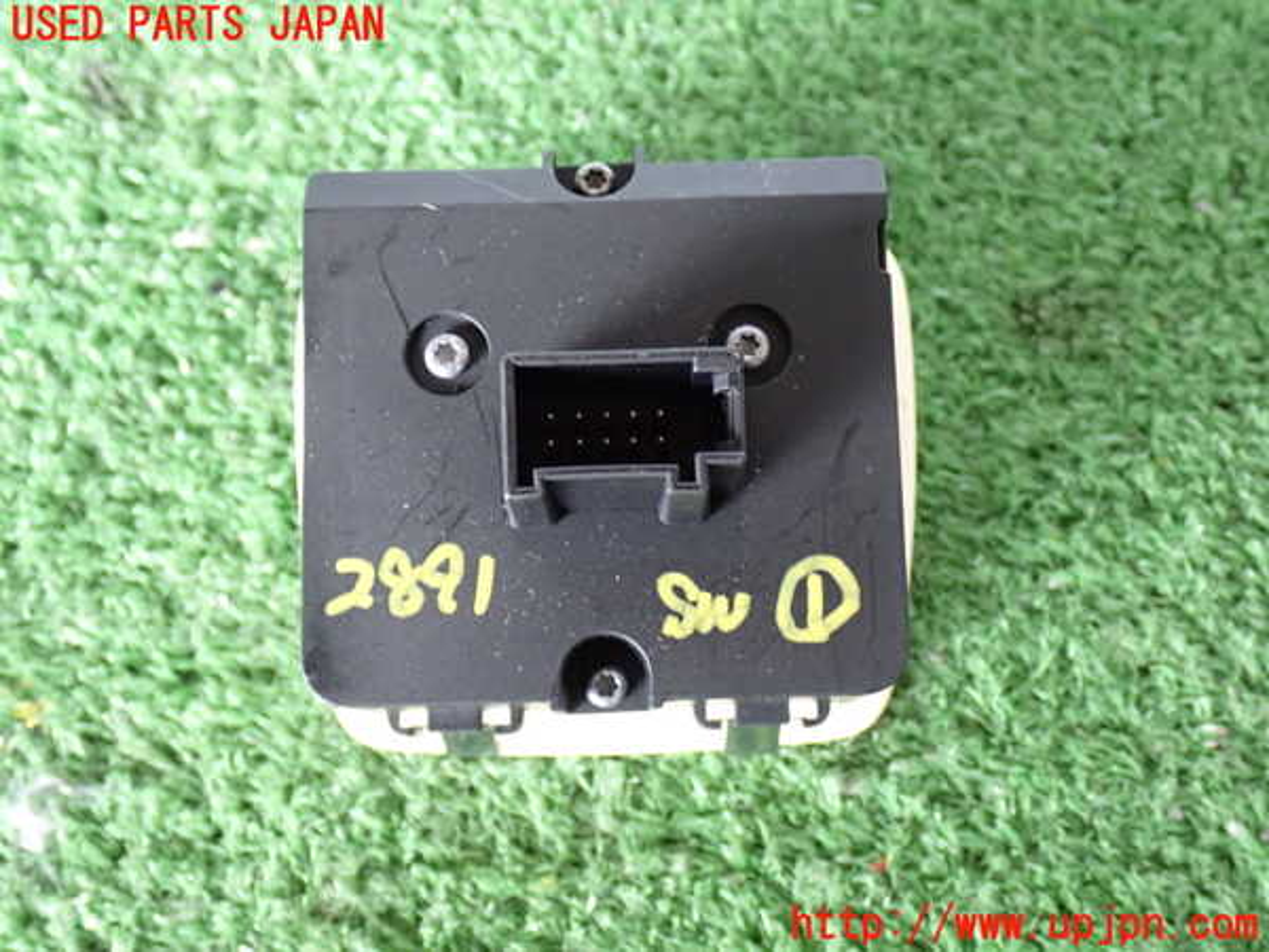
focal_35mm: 47
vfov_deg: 30.9
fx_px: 1723
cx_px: 634
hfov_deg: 40.4
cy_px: 476
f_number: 3.1
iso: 800
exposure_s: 1/40
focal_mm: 8.4
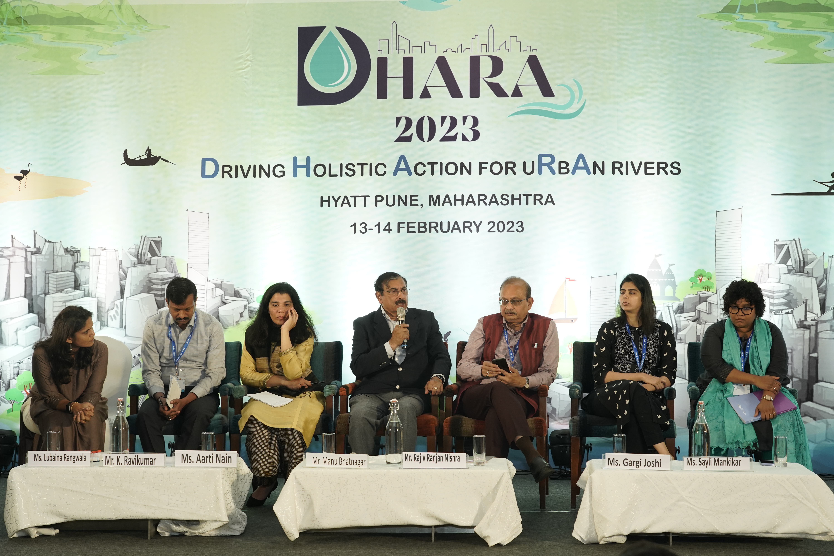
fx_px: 1251
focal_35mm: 54
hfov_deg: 36.9
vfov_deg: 25.1
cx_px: 417
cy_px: 278
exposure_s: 1/200
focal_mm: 54
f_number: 6.3
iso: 1600
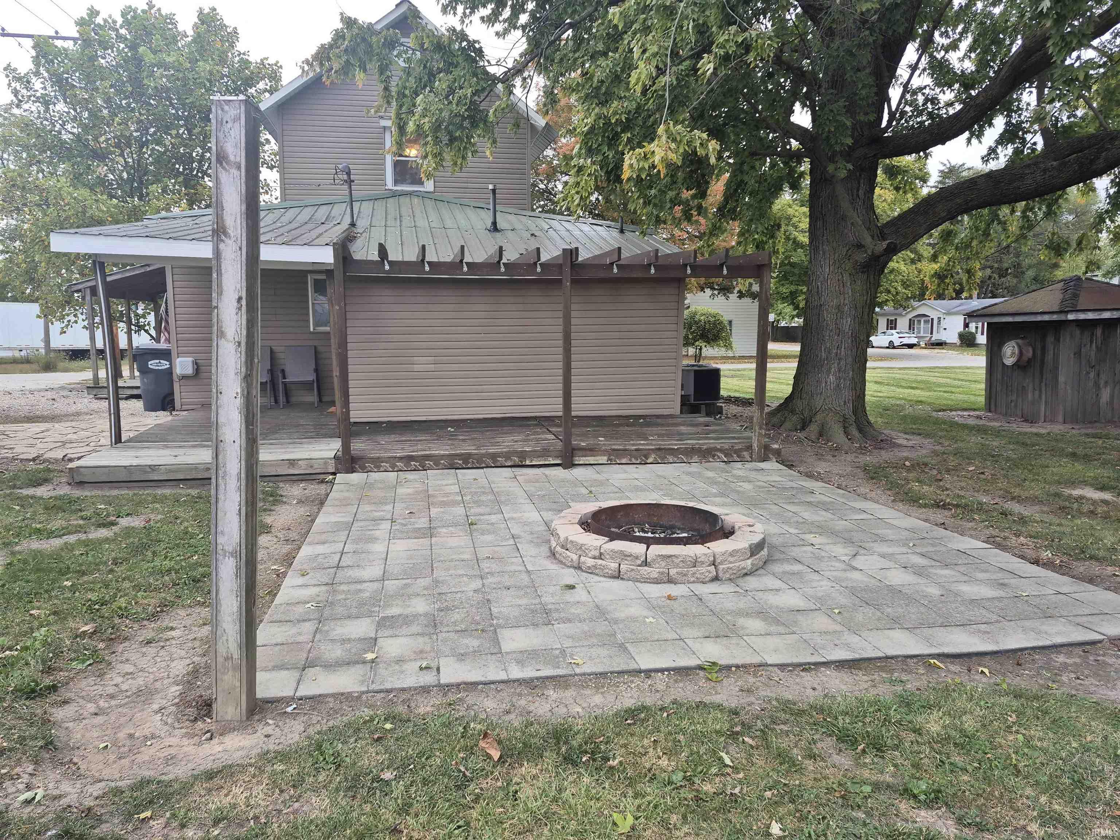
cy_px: 420
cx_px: 560
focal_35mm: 23
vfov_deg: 58.9
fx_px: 744
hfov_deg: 73.9
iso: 50
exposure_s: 1/180
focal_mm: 5.4
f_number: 1.8
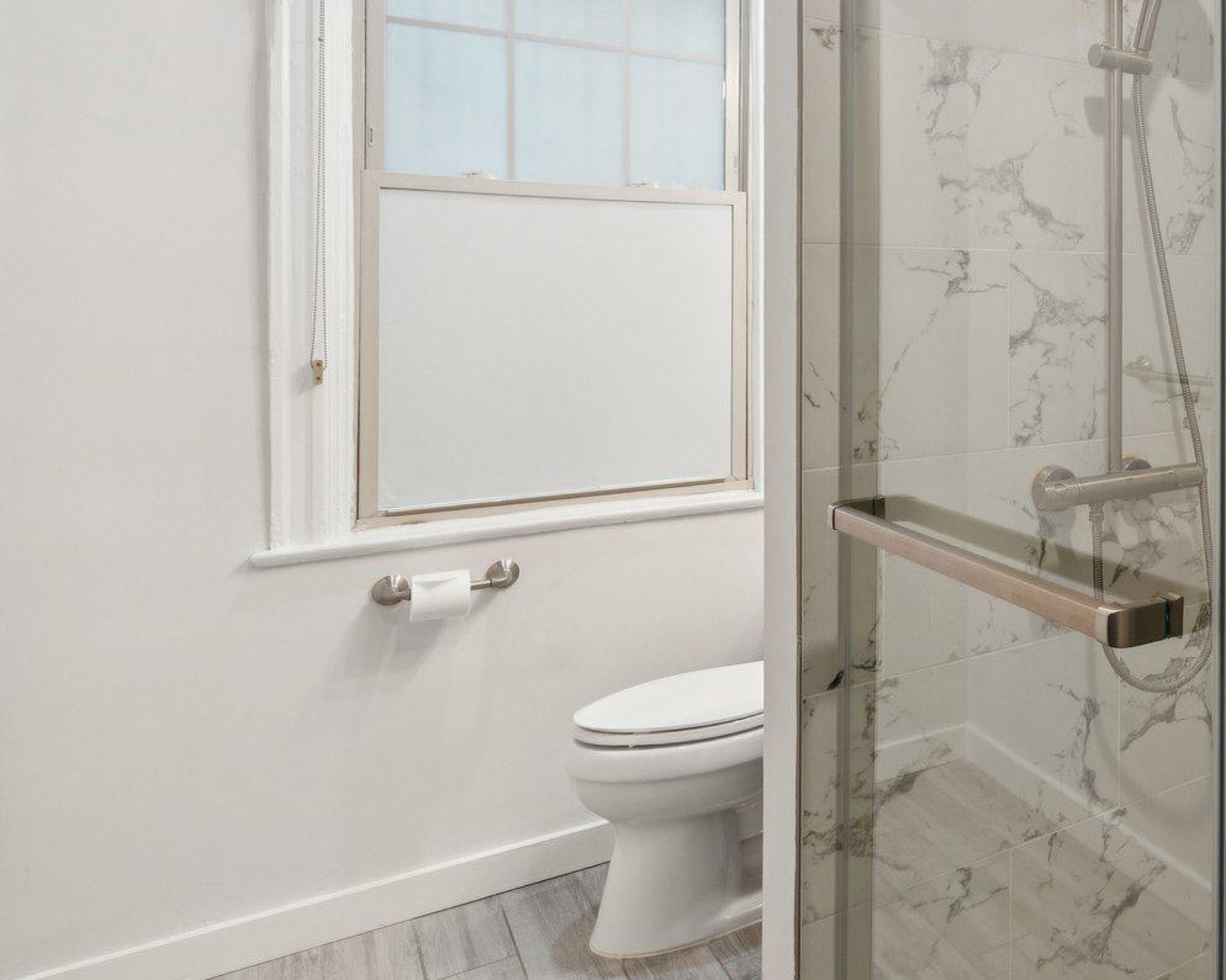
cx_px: 1194
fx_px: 1052
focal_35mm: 29
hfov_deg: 50.4
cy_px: 300
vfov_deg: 48.8
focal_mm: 10
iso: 250
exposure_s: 1/5
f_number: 9
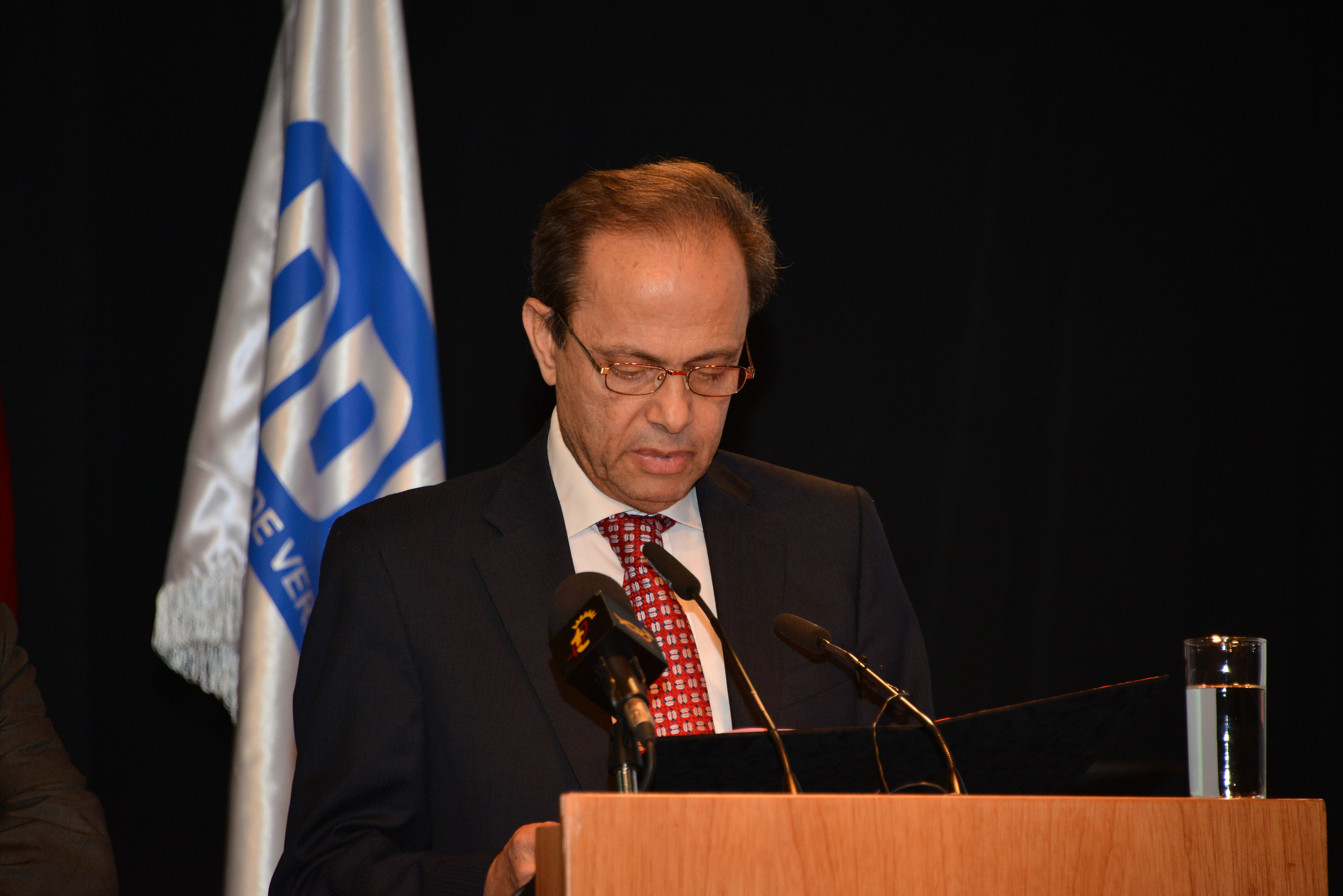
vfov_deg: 4.6
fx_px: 11195
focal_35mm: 300
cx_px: 672
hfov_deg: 6.9
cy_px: 448
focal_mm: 300
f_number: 5.6
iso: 1250
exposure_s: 1/80
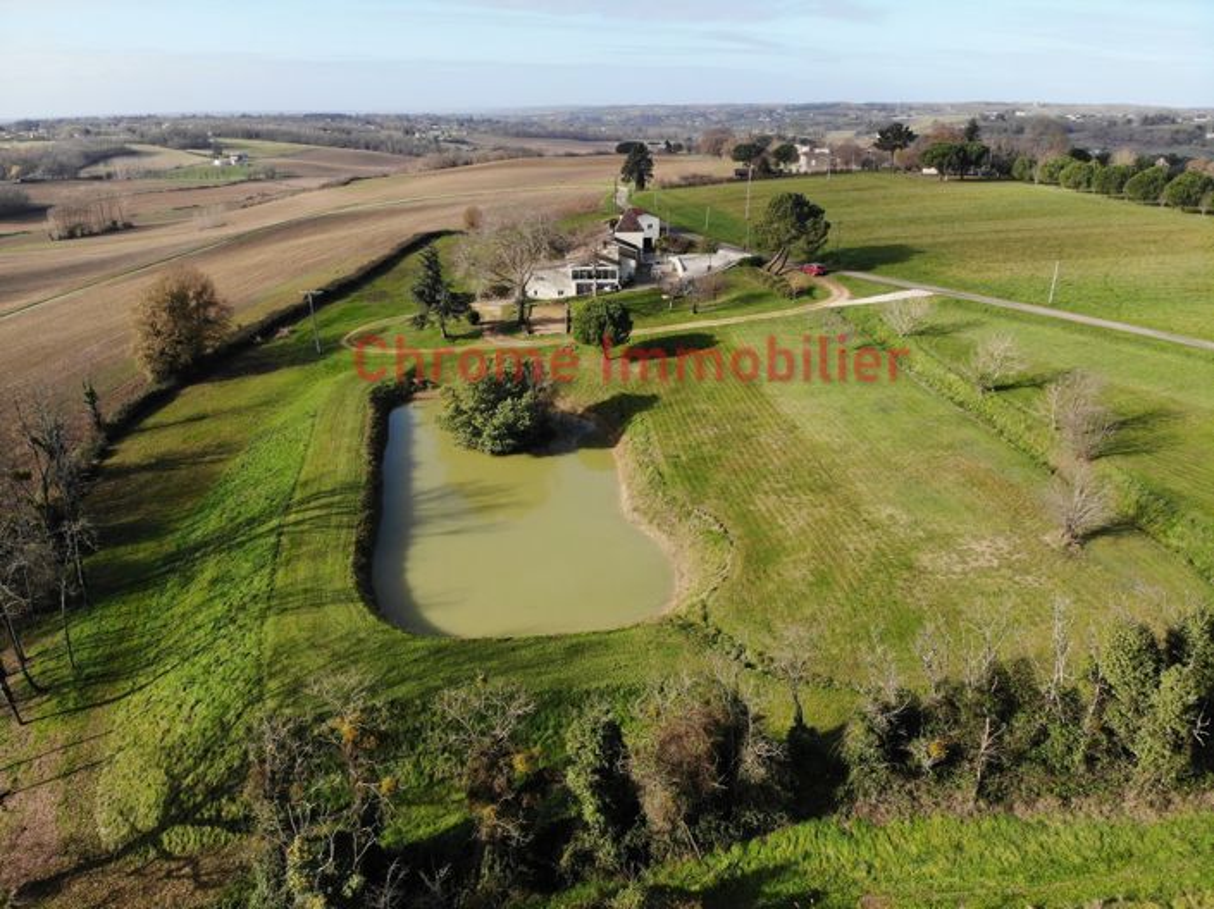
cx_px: 607
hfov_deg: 71.6
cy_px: 454
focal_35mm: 24
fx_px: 841
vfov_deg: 56.8
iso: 100
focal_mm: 4.5
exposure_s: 1/543
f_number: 2.8
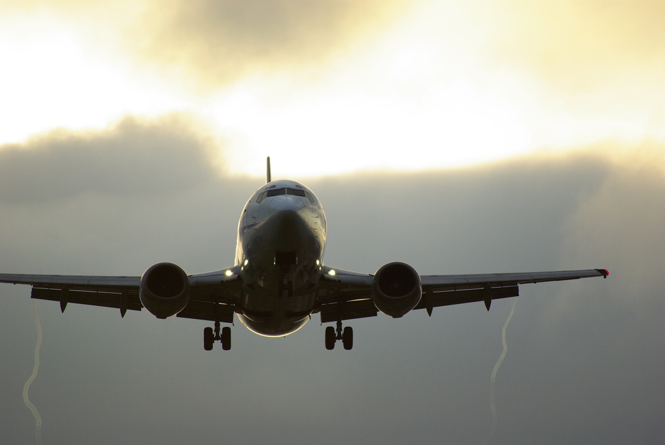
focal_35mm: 450
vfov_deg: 3.1
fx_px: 8321
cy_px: 222
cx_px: 332
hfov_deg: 4.6
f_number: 6.3
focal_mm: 300
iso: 200
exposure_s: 1/640
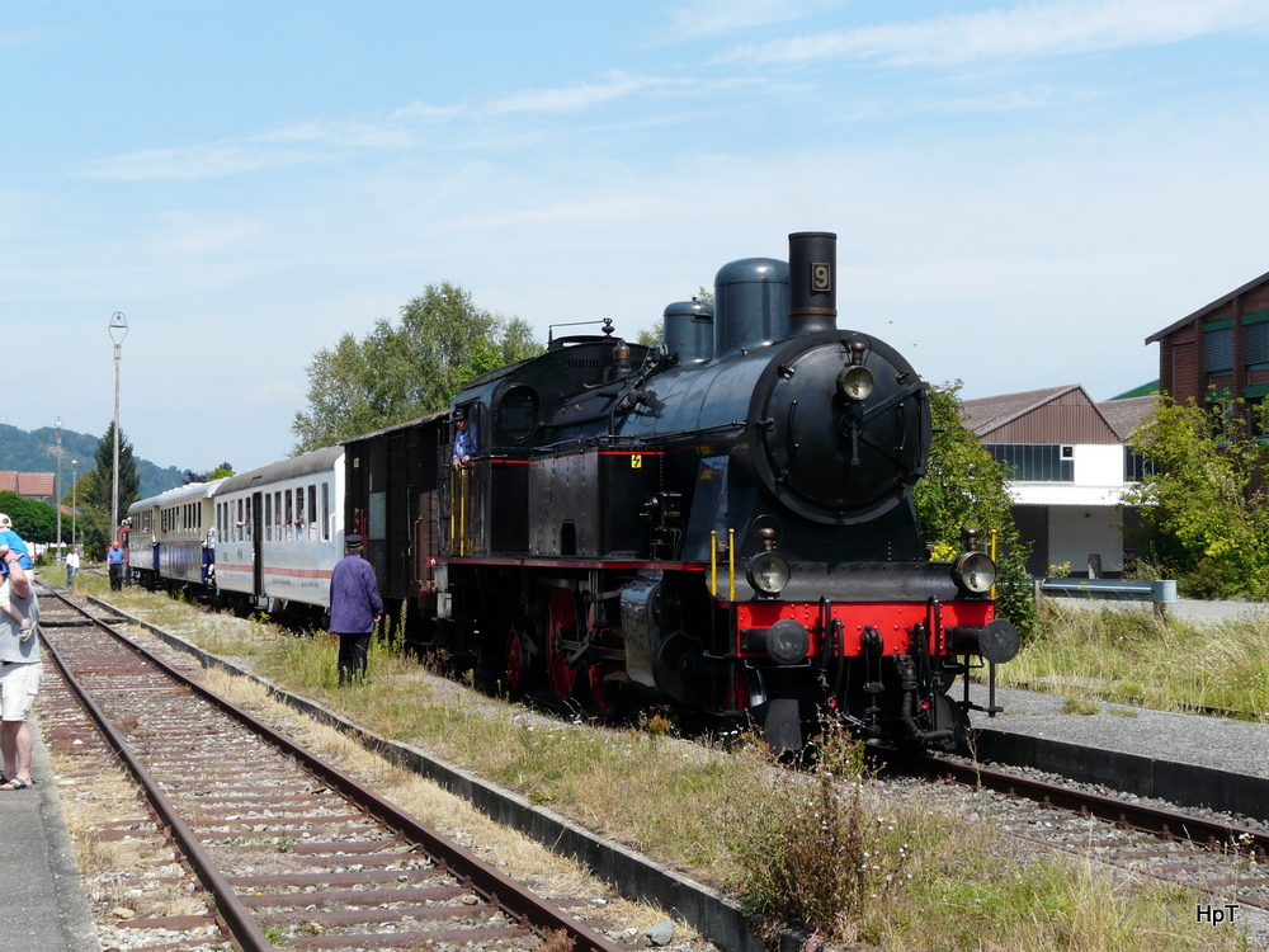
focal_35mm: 66
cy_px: 476
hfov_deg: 29.4
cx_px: 634
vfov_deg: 22.3
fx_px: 2420
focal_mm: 10.8
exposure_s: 1/400
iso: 100
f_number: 5.6
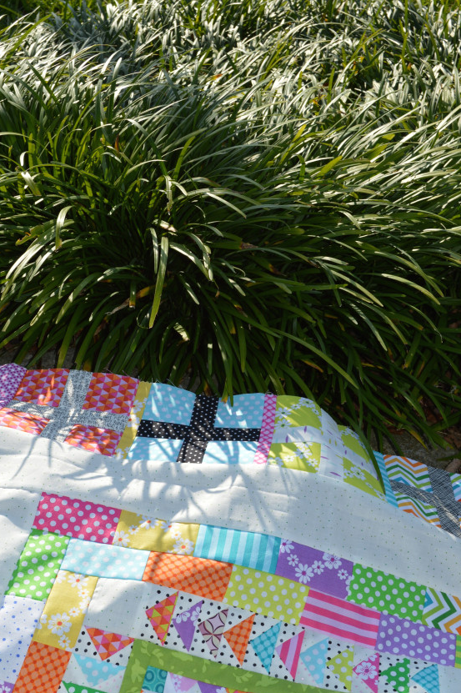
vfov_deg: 34.9
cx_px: 206
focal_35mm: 57
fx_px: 1096
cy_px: 435
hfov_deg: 23.7
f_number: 10
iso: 100
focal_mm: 30
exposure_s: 1/200
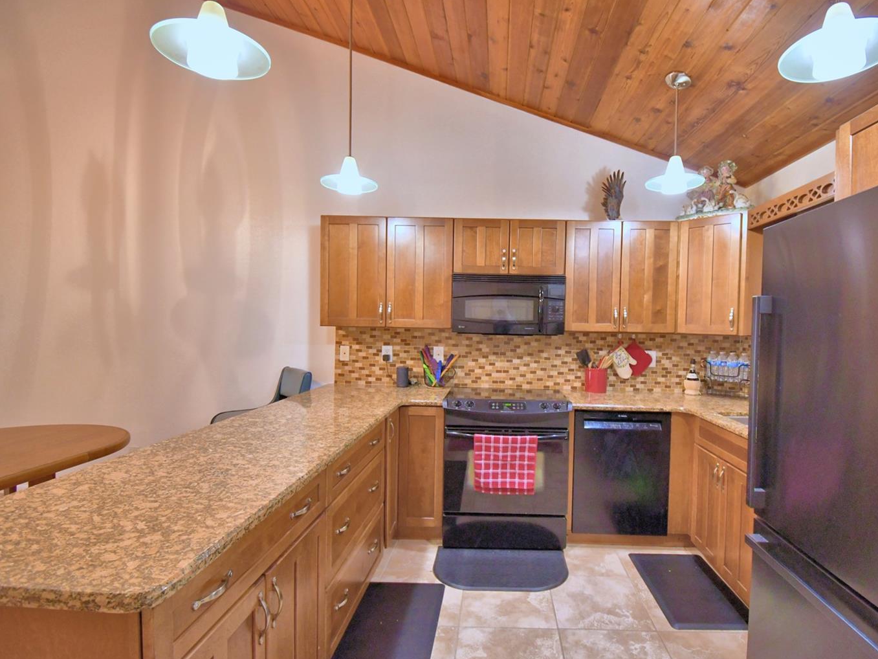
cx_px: 496
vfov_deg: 74.7
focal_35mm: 17
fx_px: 431
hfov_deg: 90.5
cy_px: 333
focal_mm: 10
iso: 1100
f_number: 4.5
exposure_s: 1/30
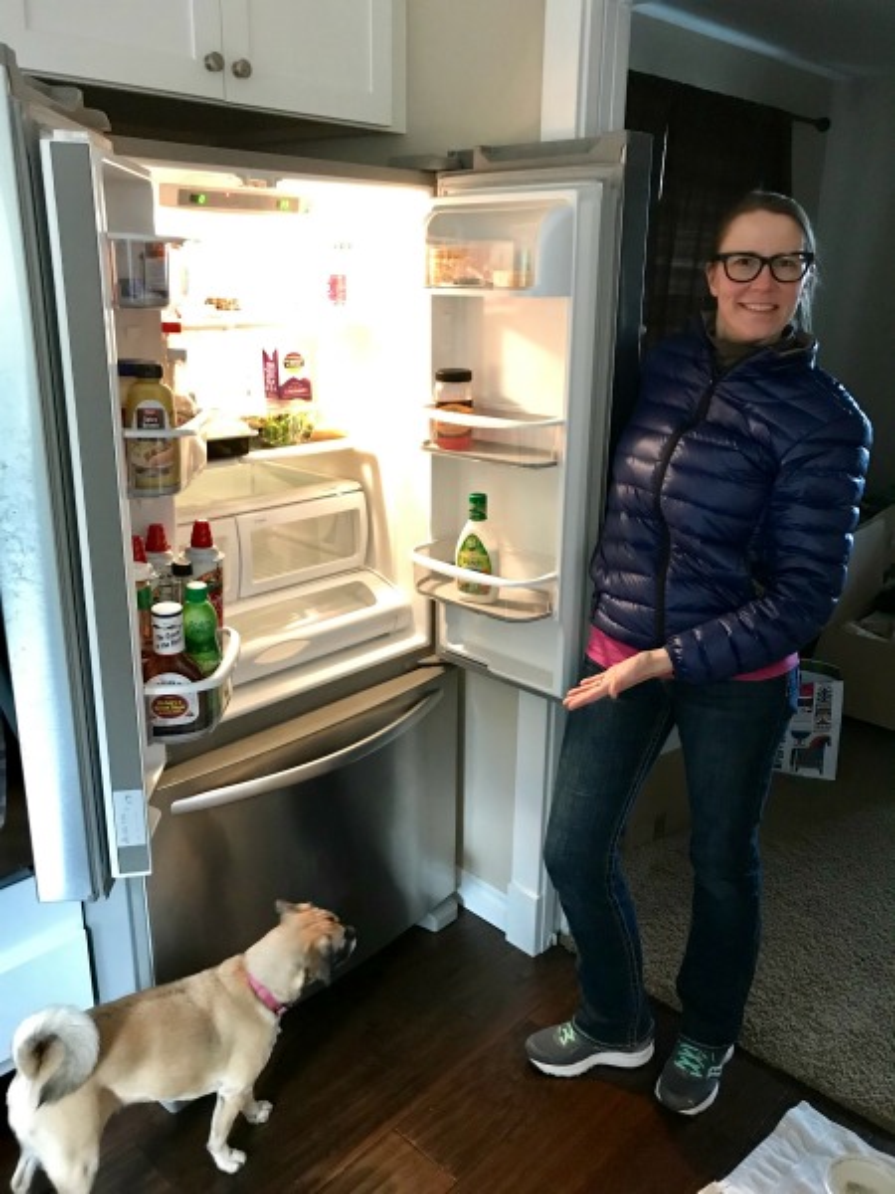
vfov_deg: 63.4
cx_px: 448
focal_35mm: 28
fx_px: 965
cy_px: 597
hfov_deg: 49.7
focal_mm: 3.99
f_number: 1.8
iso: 100
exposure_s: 1/4
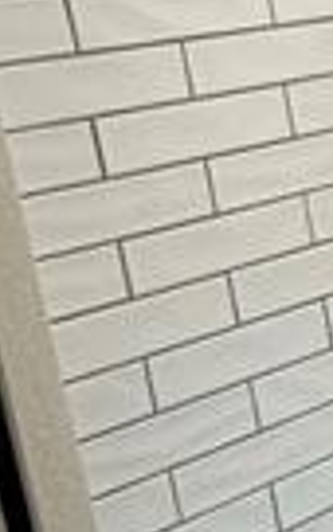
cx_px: 435
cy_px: 325
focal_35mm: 84
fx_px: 1220
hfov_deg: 14.8
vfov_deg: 24.6
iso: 125
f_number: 2.2
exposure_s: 1/120
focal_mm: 2.22
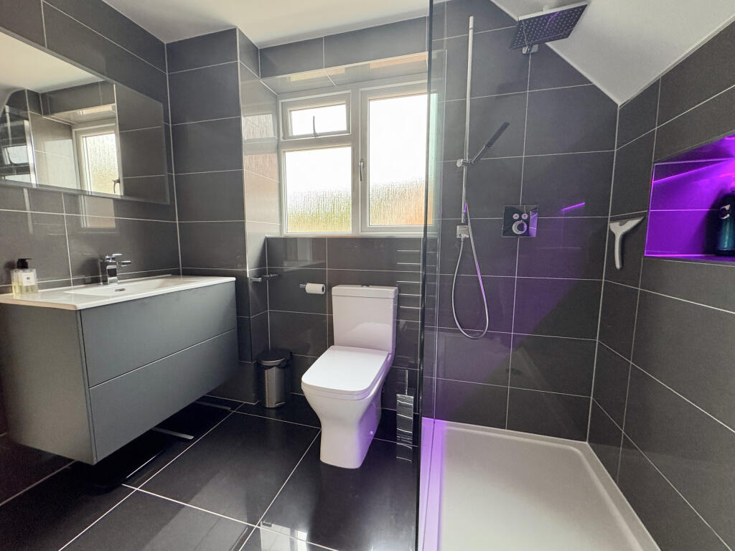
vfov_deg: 85.7
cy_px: 276
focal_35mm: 14
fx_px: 297
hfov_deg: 102.1
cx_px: 368
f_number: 2.2
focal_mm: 2.22
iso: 320
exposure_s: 1/76
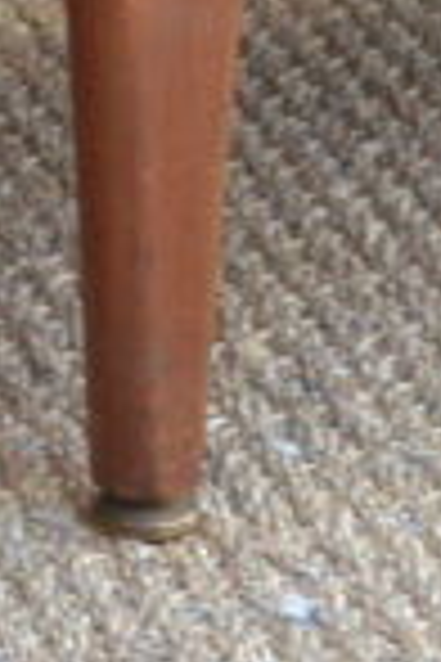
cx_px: -738
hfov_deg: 3.3
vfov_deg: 4.8
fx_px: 7460
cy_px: -1292
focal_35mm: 406
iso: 400
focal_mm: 38
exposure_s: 1/125
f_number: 5.6
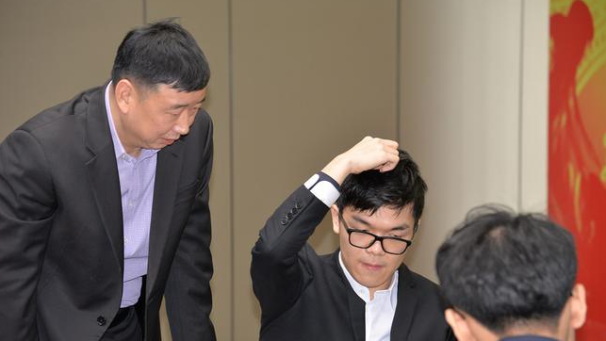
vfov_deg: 9.6
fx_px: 2041
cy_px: 198
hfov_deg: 16.9
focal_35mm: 127
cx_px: 305
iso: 1000
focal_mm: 120
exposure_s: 1/60
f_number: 5
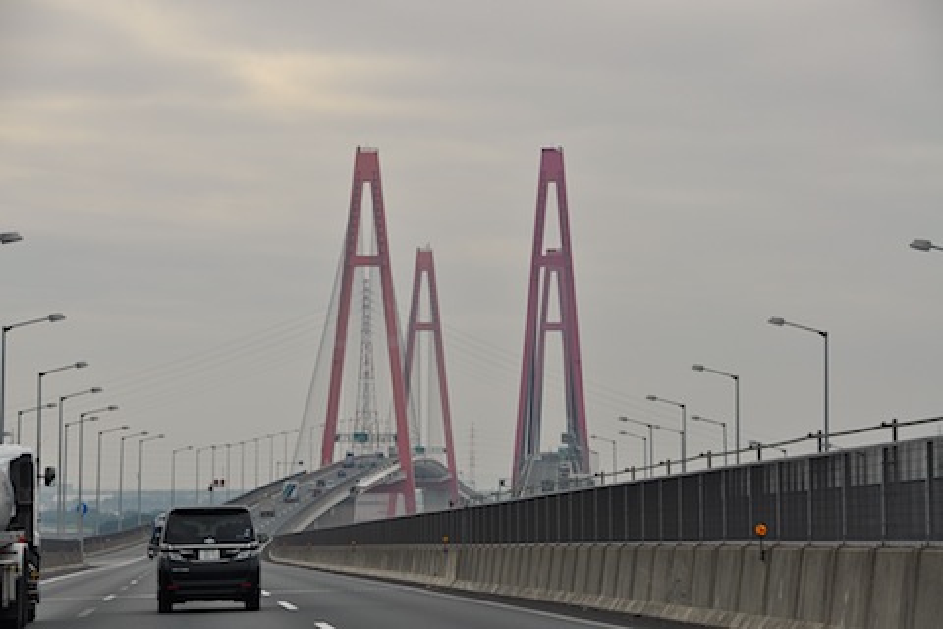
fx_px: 3615
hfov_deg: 14.9
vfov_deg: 9.9
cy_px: 314
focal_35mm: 138
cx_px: 472
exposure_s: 1/400
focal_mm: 92
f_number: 10
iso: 200
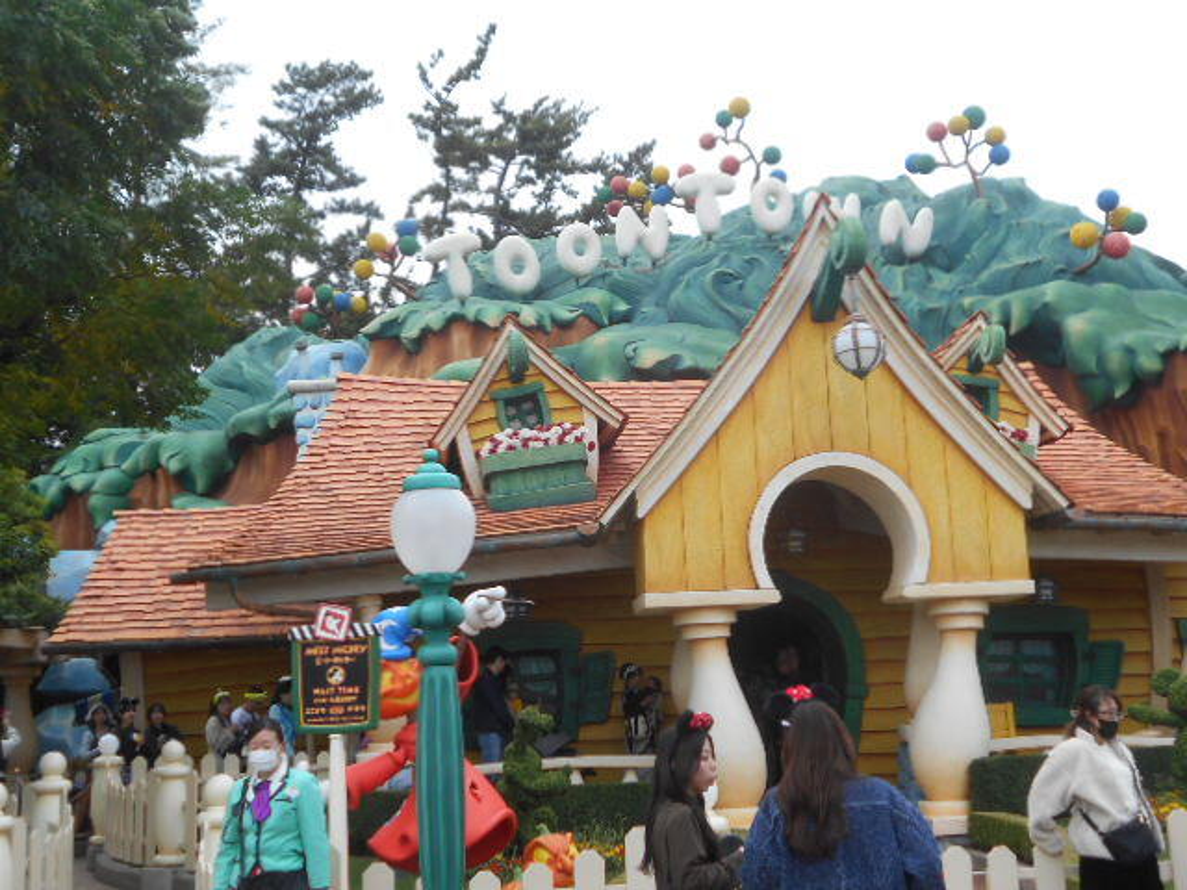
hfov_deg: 42.9
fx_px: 1509
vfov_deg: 32.9
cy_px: 445
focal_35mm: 44
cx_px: 594
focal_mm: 7.7
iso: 80
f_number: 4.2
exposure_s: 1/320
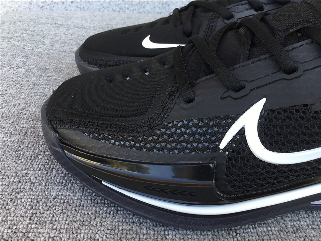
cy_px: 120
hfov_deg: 58.4
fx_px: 287
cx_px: 160
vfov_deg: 45.4
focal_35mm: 31
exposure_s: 1/100
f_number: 2.4
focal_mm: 3.3
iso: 32
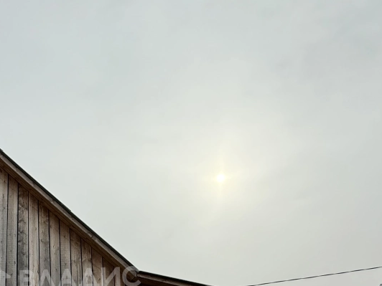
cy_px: 277
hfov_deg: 50.7
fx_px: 364
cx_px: 58
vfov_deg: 38.7
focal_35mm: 33
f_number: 2.2
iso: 50
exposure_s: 1/2165
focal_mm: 2.22
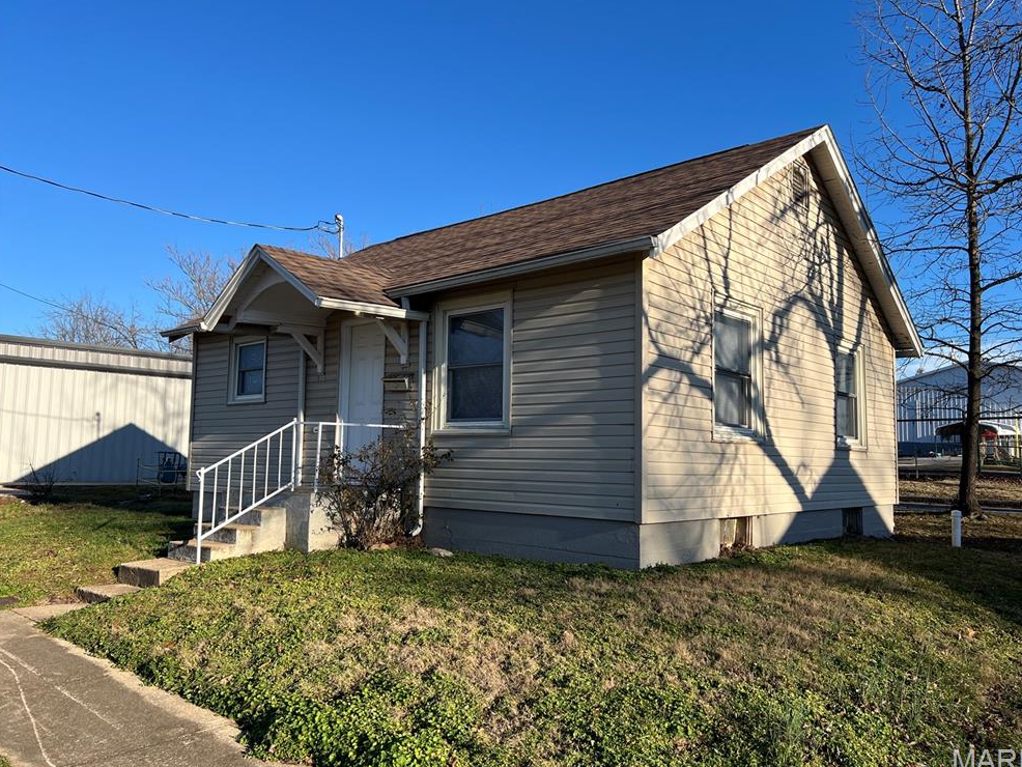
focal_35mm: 27
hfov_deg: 65.3
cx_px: 526
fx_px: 797
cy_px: 385
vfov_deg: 51.4
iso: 50
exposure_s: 1/2915
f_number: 1.5
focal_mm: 5.7
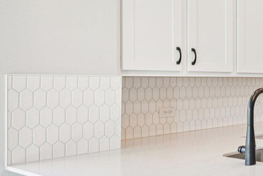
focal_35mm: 48
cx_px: 407
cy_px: 75
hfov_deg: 26.9
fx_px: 351
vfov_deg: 28.1
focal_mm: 15
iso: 110
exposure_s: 1/15
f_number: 6.7
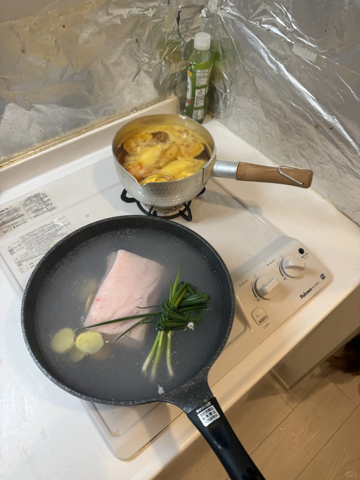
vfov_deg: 71.6
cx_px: 180
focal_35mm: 24
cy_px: 240
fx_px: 333
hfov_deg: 56.8
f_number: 1.78
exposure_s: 1/100
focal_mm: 6.76
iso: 100
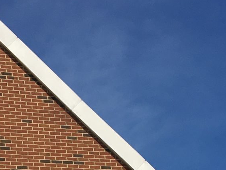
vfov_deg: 10.5
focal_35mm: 131
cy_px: 330
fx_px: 855
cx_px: 91
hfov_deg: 15.0
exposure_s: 1/3344
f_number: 2.2
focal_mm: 4.15
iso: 25
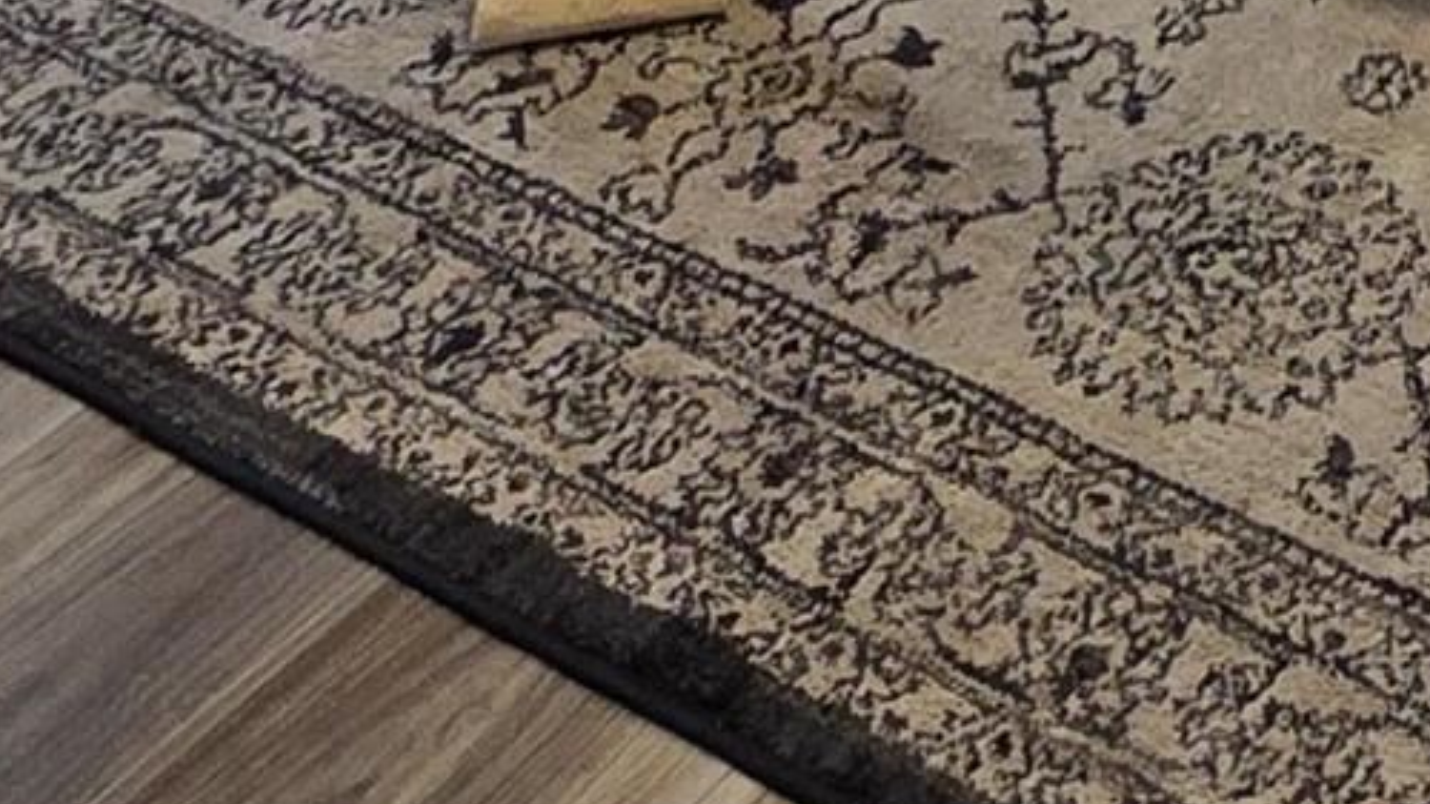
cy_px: -1625
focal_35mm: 87
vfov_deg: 10.1
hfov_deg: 22.1
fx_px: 3298
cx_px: 1842
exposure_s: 1/120
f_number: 1.9
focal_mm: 2.2
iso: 200
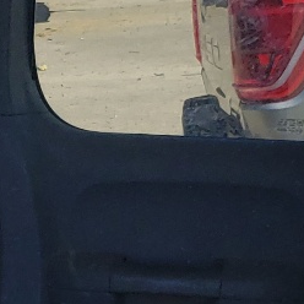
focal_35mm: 148
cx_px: -51
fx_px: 1470
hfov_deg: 11.6
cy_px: 395
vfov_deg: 11.5
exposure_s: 1/769
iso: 50
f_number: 1.5
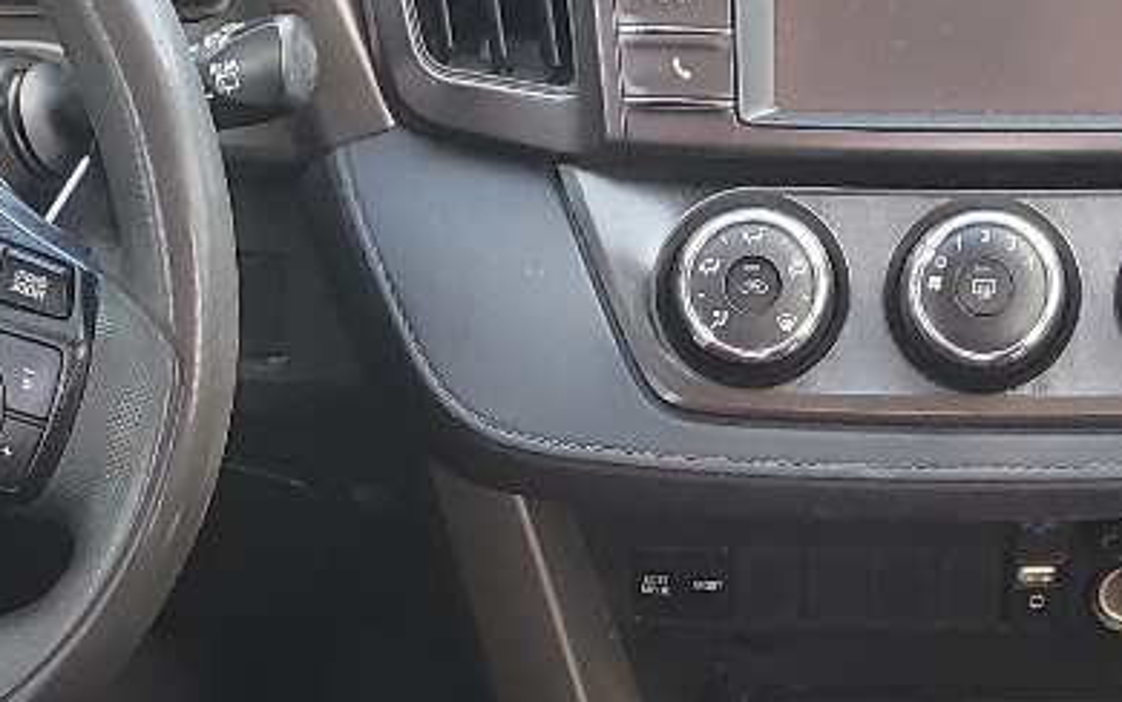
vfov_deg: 11.1
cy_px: 1053
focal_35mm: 113
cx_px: 705
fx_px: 3456
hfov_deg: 18.4
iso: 73
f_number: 1.5
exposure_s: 1/100
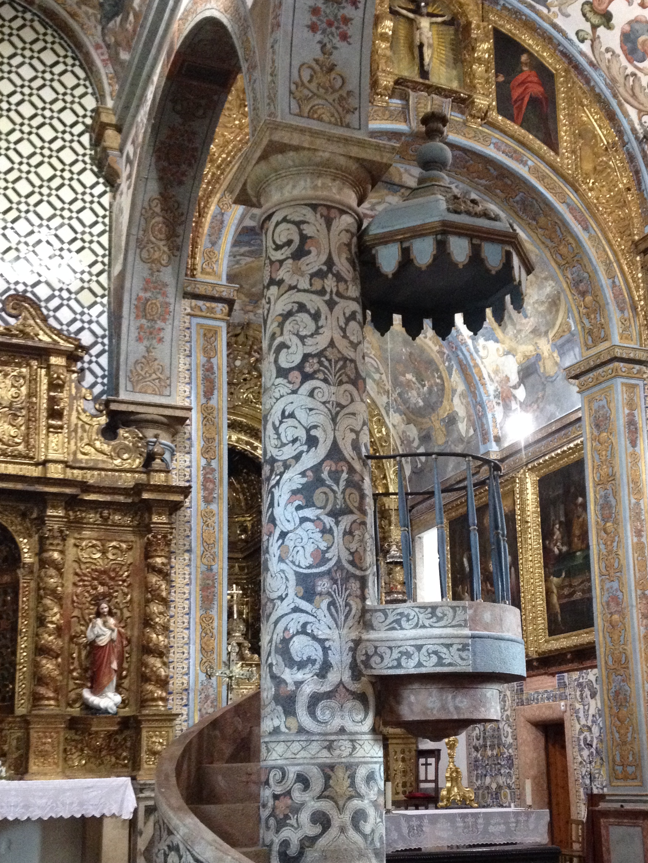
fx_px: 1223
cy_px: 544
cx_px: 364
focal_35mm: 49
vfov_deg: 38.6
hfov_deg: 29.7
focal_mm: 4.28
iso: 320
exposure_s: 1/20
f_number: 2.4
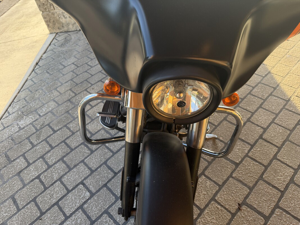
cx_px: 150
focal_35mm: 24
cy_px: 112
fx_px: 208
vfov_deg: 56.8
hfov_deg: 71.6
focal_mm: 6.76
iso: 80
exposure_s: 1/208
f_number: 1.78
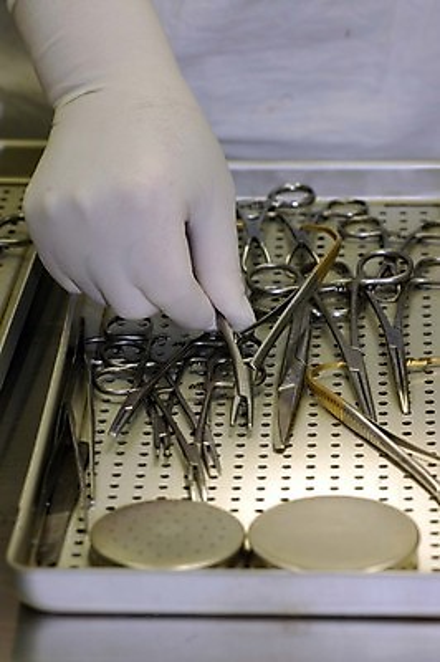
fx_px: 2341
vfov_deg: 16.1
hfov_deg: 10.7
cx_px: 220
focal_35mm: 128
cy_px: 331
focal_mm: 85
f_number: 7.1
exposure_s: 1/60
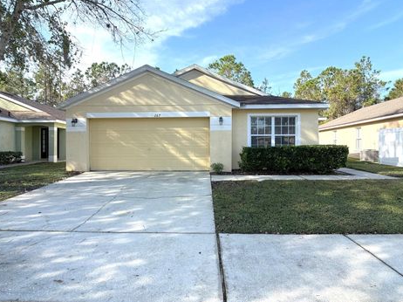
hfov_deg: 67.3
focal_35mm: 26
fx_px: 303
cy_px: 144
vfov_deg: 53.0
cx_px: 198
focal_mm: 6.76
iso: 80
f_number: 1.78
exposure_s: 1/2000
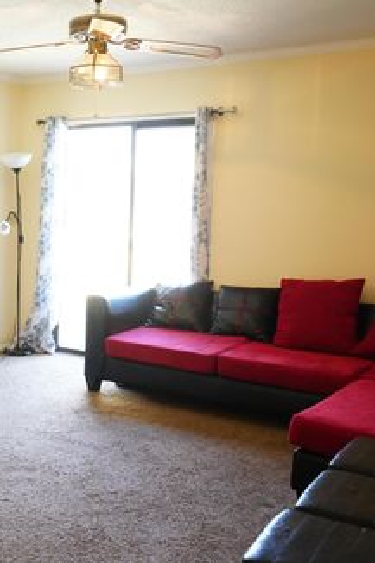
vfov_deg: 42.8
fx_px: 719
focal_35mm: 46
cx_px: 17
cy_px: 286
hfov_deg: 27.8
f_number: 5.6
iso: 6400
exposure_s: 1/200
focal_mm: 30
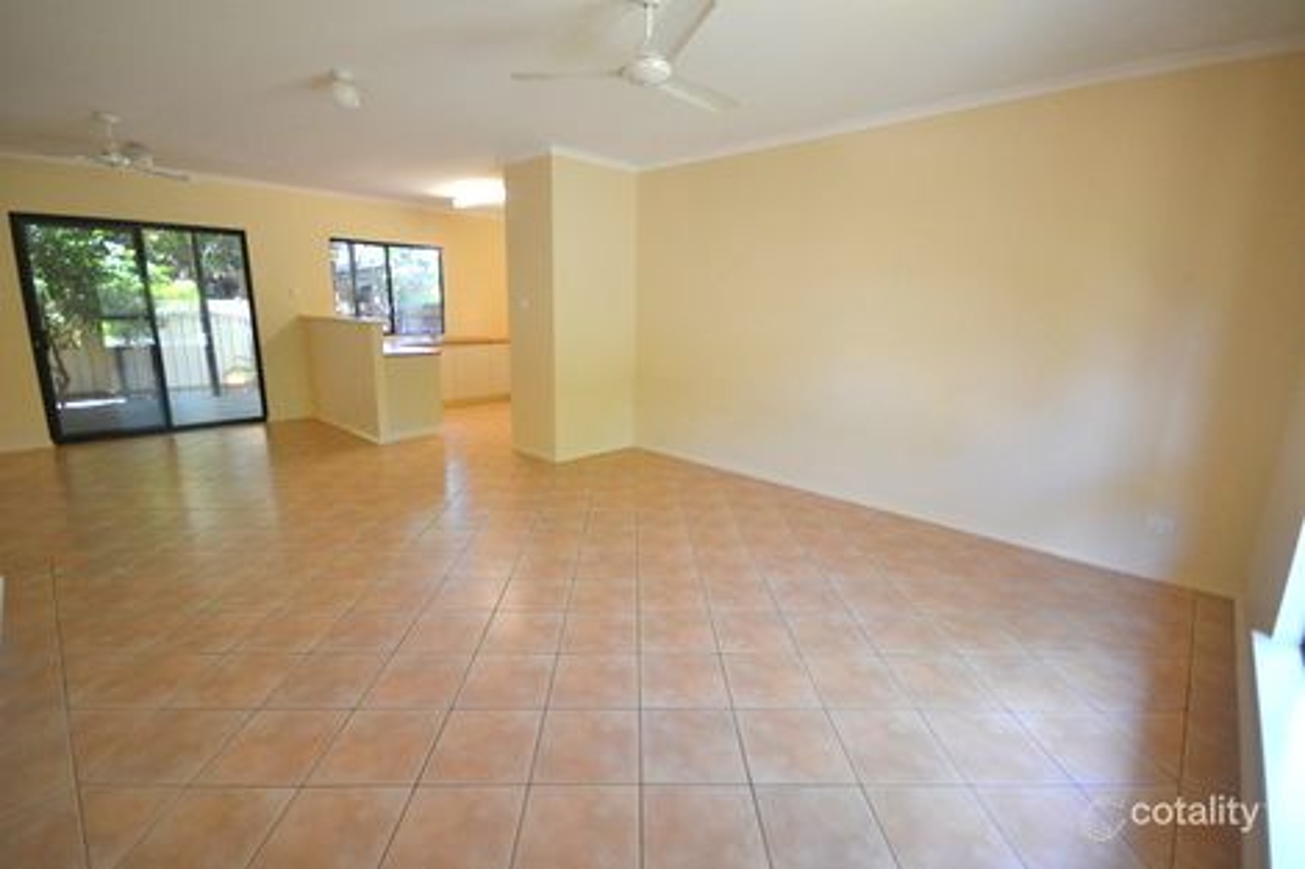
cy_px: 434
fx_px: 544
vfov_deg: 77.3
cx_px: 652
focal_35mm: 15
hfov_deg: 100.4
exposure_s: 1/60
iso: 800
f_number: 4
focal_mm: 10
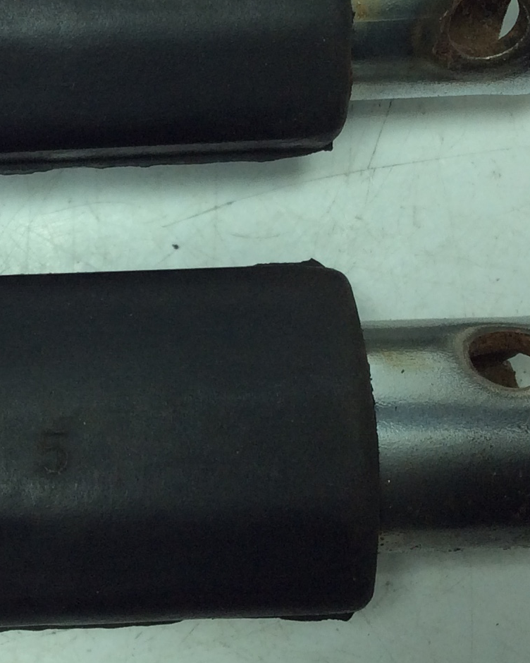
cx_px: -35
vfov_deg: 22.1
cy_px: 202
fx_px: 1686
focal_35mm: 86
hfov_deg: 17.3
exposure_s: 1/323
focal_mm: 3.3
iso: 32
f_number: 2.4
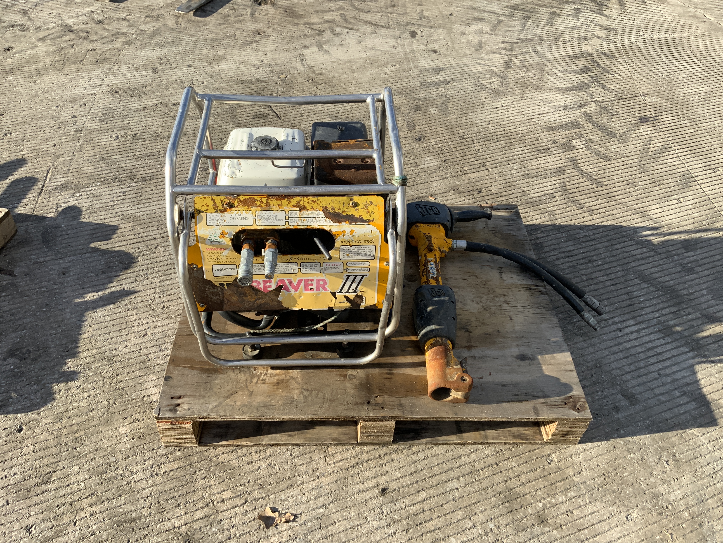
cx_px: 362
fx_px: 606
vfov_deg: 48.2
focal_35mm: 29
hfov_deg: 61.7
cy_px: 272
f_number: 1.8
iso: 16
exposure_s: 1/759
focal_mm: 3
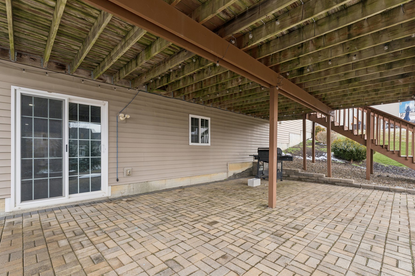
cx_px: 191
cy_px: 154
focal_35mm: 16
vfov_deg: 73.5
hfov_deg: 96.6
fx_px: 184
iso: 250
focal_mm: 14
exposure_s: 1/80
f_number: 9
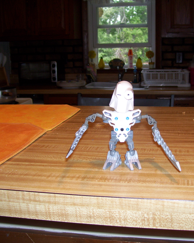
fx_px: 337
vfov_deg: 39.5
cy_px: 121
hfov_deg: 32.0
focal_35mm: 47
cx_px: 115
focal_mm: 6
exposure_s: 1/60
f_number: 2.7
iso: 80
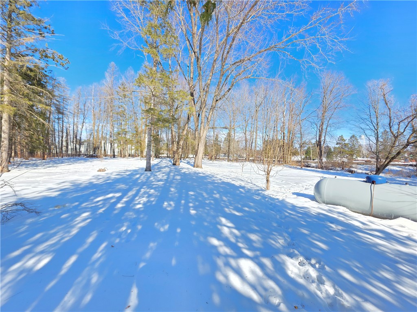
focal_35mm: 13
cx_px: 208
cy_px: 156
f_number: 1.9
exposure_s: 1/790
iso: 40
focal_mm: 2.2
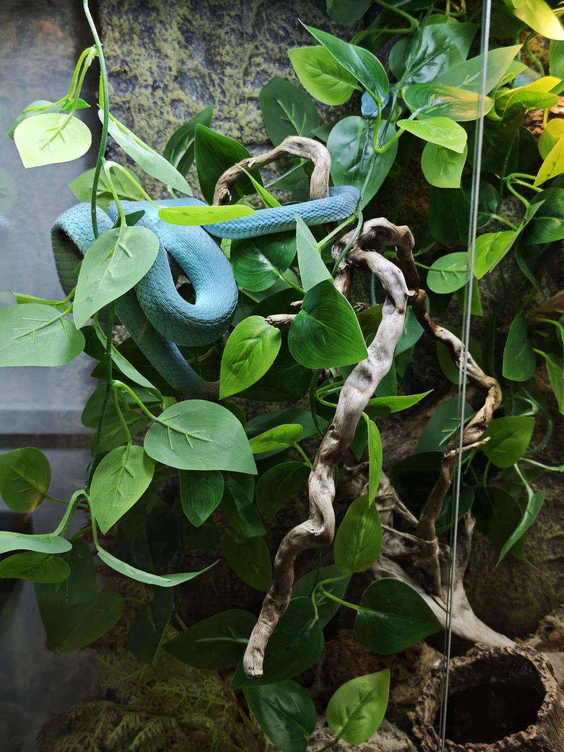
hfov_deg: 31.5
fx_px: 999
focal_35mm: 46
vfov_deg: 41.2
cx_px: 282
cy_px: 376
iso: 160
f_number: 1.62
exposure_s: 1/100
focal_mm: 6.55
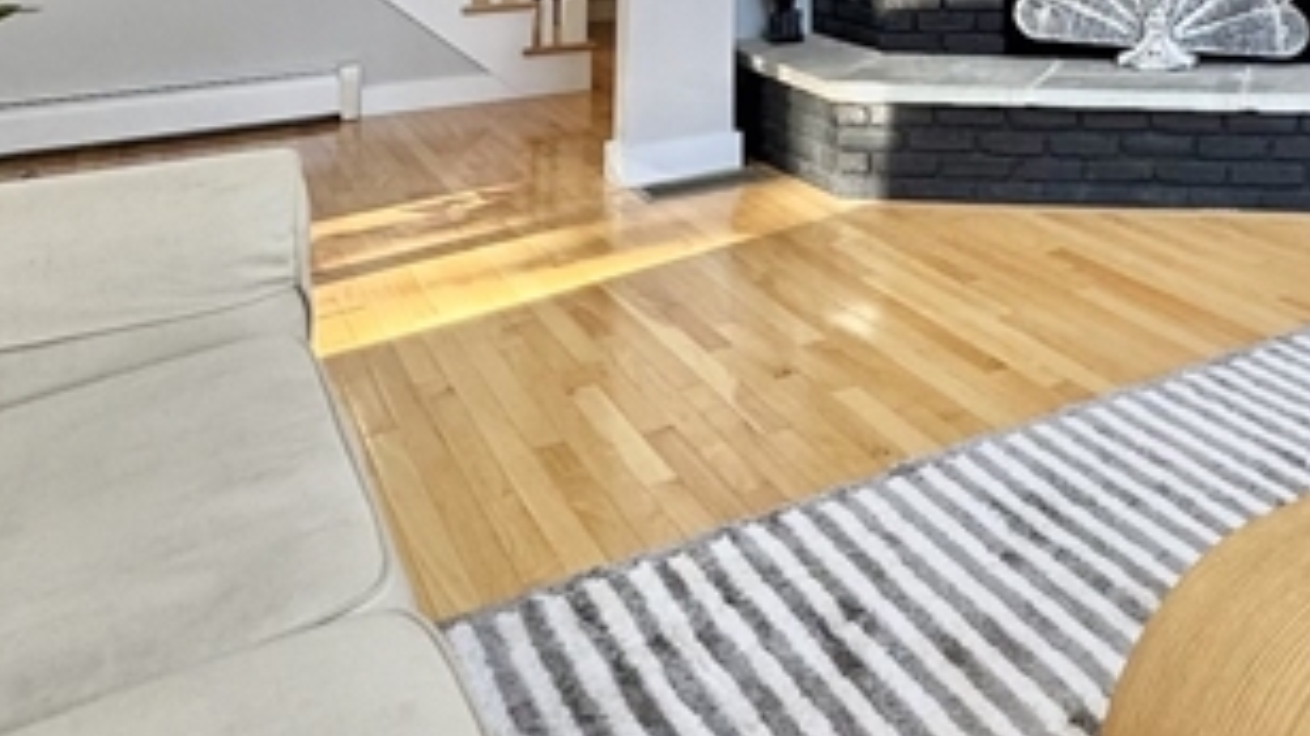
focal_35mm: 38
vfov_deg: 26.0
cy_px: -255
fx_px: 1320
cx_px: 1127
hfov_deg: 48.4
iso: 160
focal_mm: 2.22
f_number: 2.2
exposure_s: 1/90
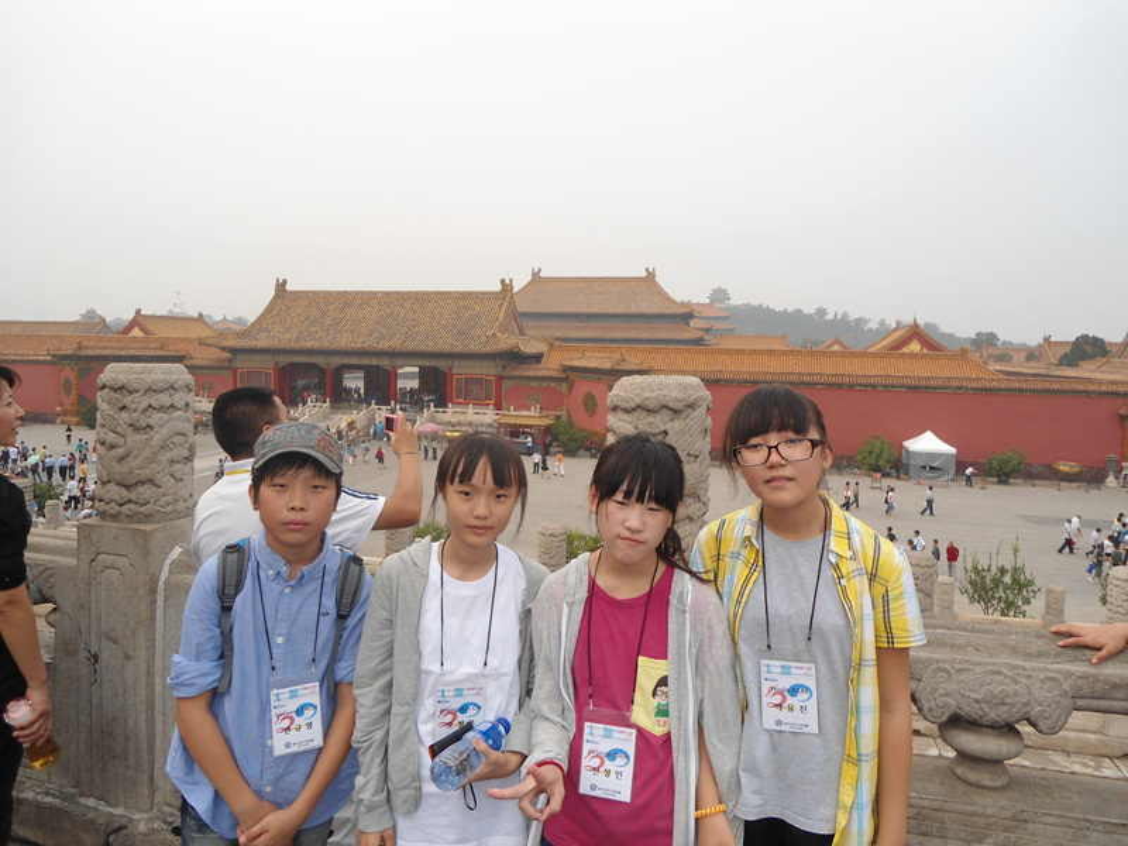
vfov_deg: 53.1
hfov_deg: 67.3
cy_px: 423
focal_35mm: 26
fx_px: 847
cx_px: 564
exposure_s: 1/640
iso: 80
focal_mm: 4.7
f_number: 2.8
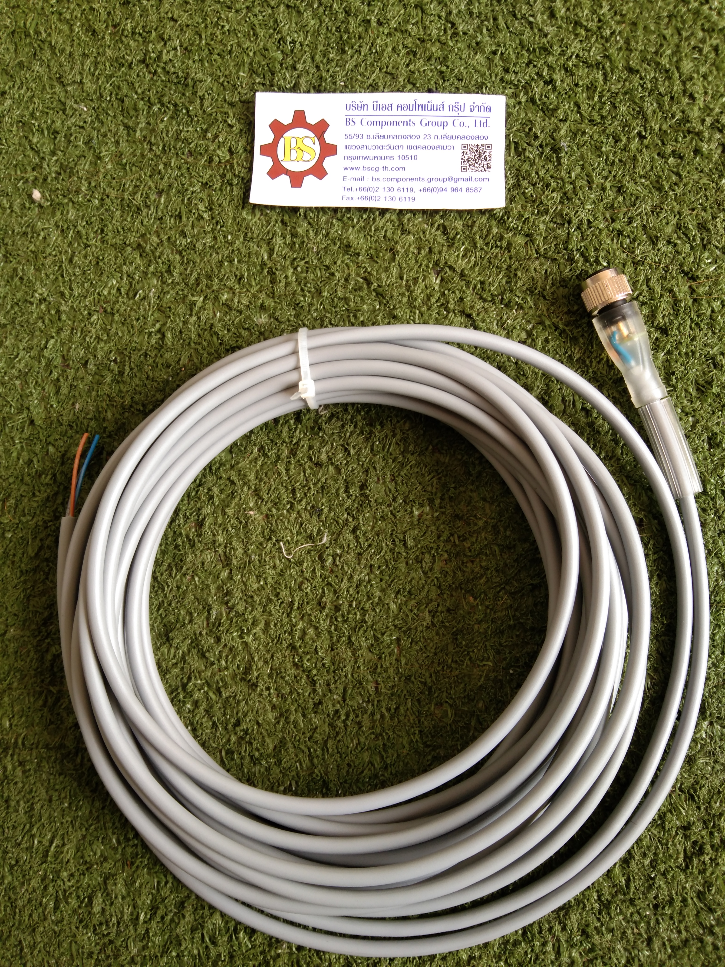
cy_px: 484
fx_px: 838
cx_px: 362
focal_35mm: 30
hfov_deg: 46.8
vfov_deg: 60.0
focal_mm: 3.65
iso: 112
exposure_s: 1/50
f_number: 2.2
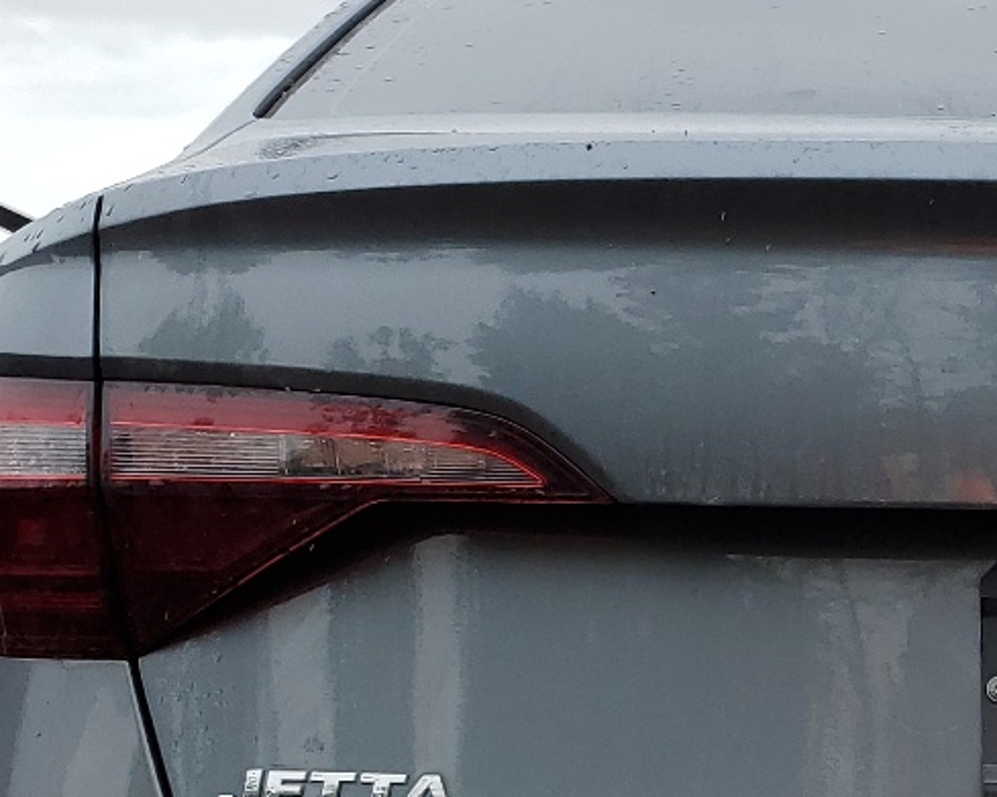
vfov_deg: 18.2
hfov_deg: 21.7
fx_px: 2449
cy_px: 715
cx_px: 1117
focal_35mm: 83
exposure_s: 1/909
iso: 50
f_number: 1.5
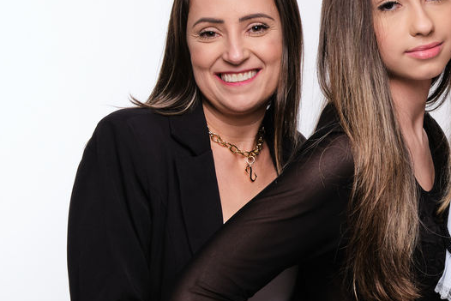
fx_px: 2143
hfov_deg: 11.9
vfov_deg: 8.0
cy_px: 176
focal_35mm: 171
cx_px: 477
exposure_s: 1/200
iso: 160
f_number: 10
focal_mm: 50
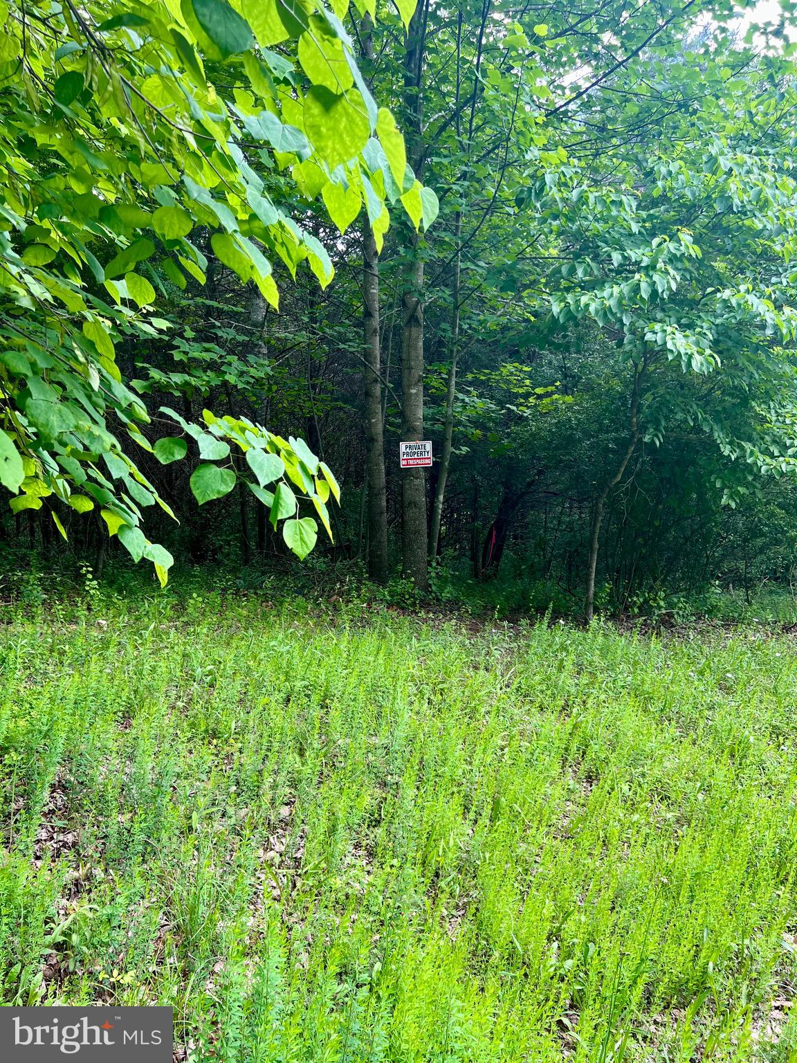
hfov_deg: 53.1
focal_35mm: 26
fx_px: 798
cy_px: 532
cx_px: 398
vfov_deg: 67.3
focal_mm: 5.7
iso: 40
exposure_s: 1/164
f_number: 1.5
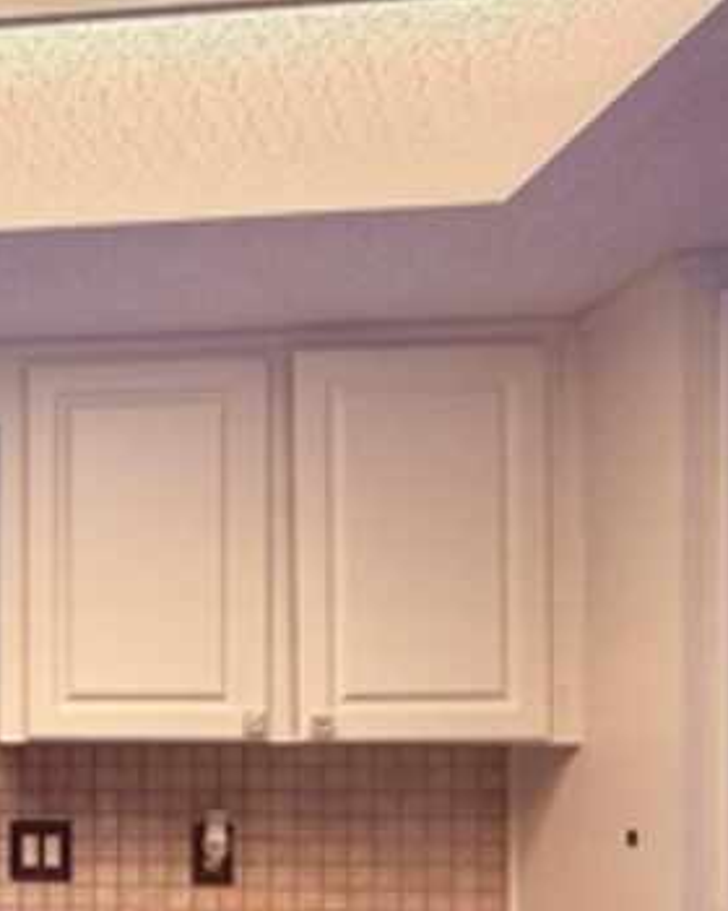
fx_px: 1347
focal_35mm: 50
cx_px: -216
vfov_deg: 36.3
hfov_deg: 25.9
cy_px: 705
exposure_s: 1/120
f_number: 2.2
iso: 250
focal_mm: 2.22
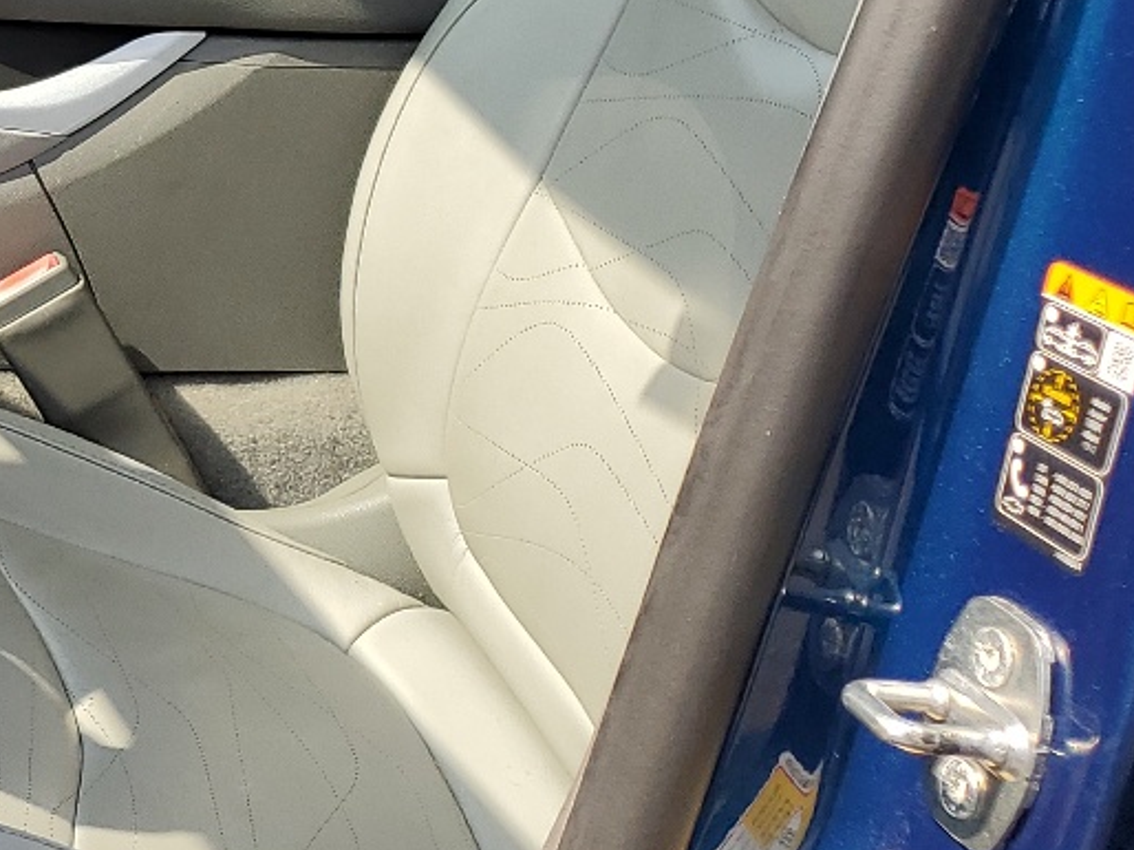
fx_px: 2652
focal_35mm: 81
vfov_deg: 18.0
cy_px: 115
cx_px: -448
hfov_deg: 21.2
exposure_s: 1/1111
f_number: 1.5
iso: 50
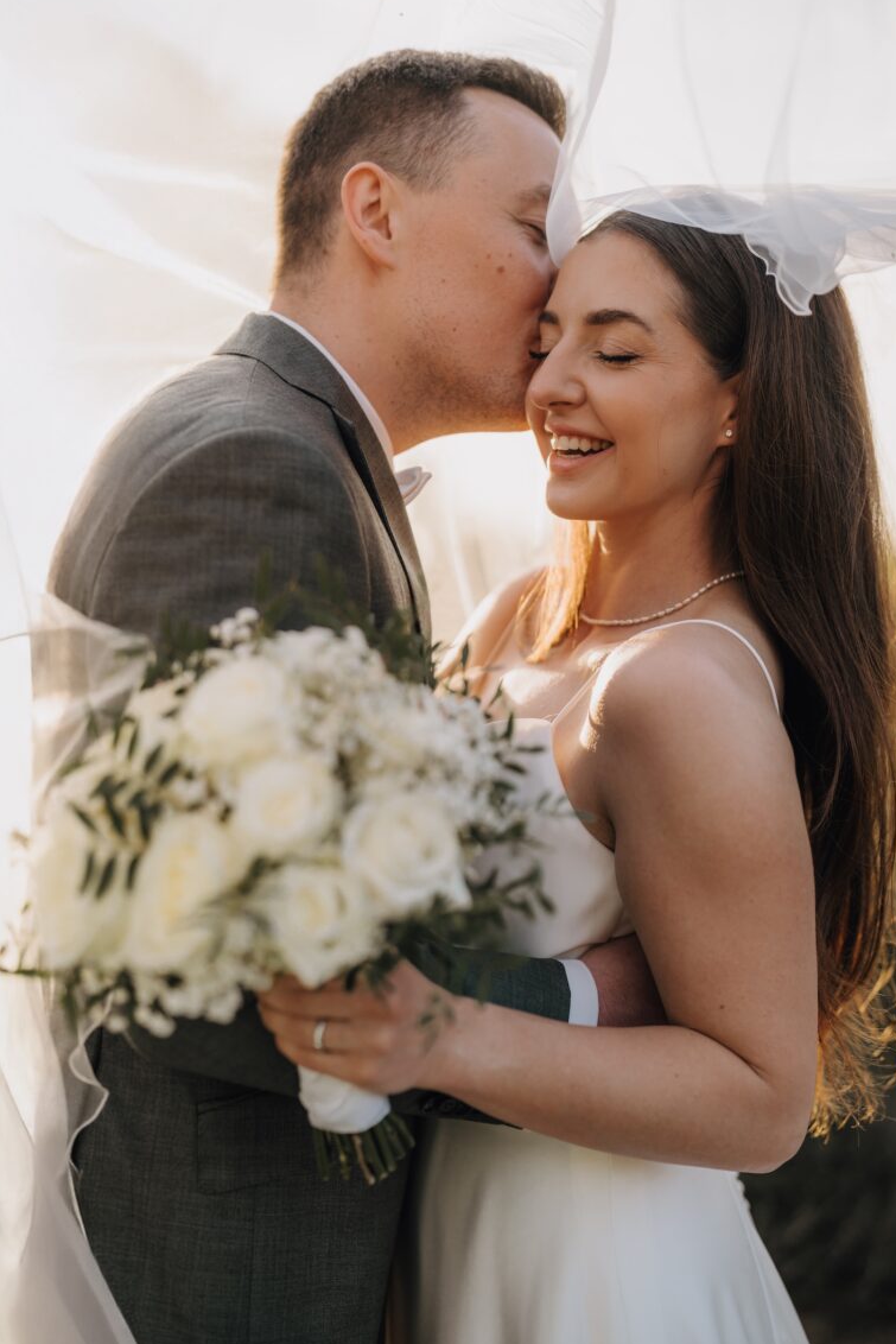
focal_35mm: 53
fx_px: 1978
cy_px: 696
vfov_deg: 37.5
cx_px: 455
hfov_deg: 25.5
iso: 160
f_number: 1.6
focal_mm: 50
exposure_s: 1/2000
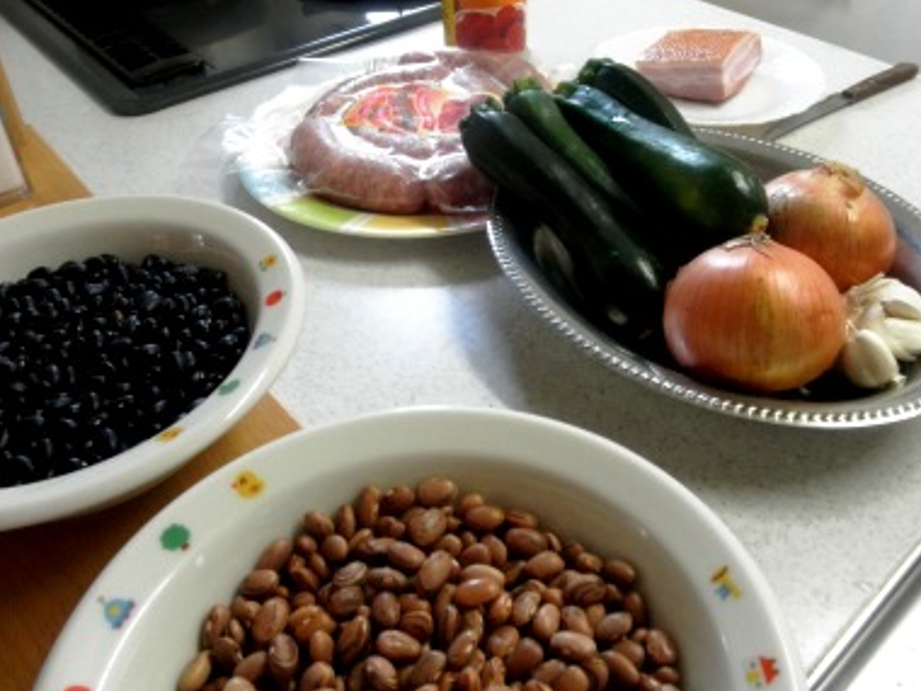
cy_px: 291
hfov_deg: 55.2
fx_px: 878
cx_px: 509
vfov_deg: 42.8
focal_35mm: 33
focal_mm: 5
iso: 200
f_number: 3
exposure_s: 1/15
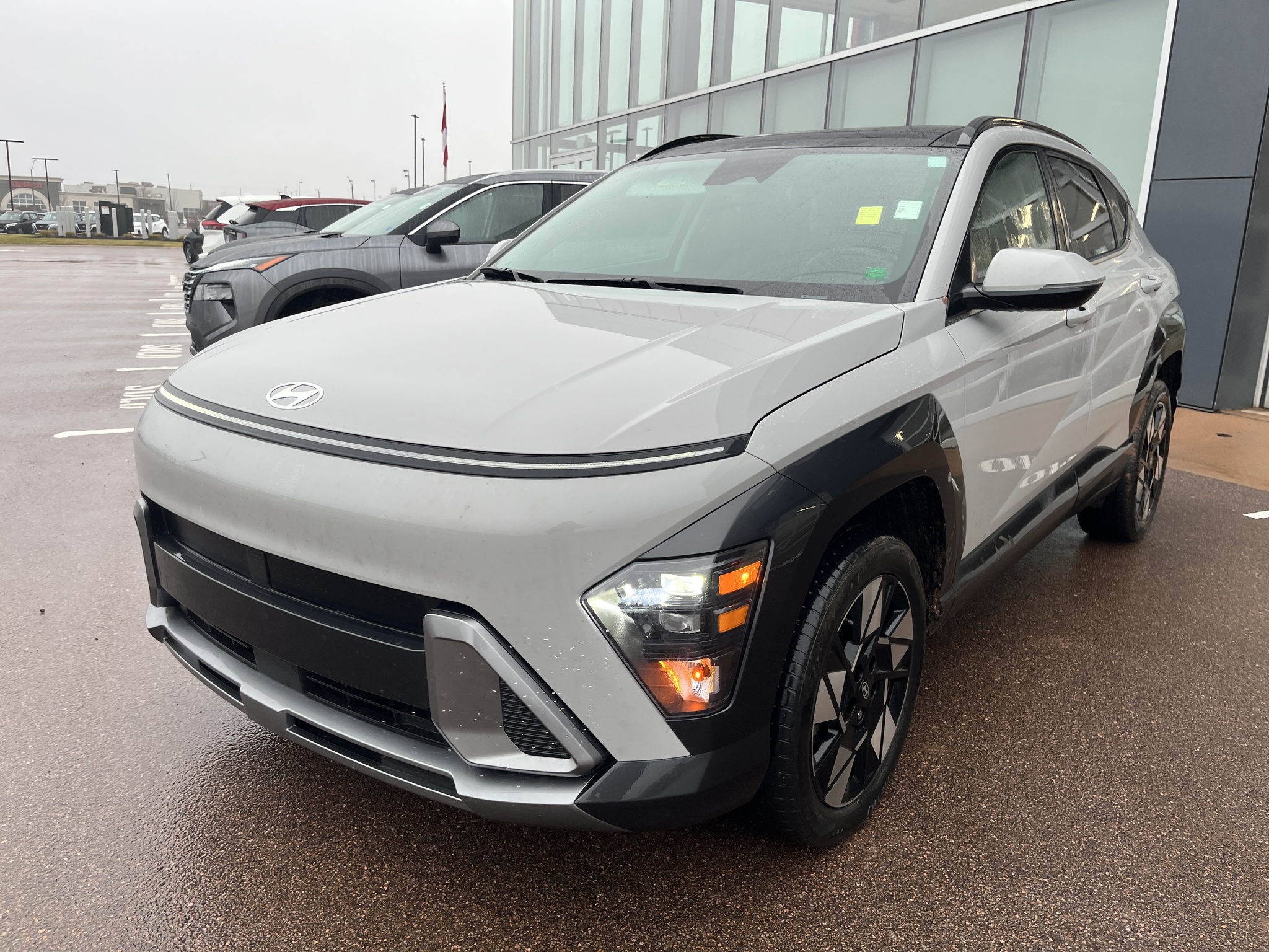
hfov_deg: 67.3
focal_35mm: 26
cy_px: 476
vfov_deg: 53.1
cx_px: 634
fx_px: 953
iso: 32
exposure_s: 1/100
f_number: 1.6
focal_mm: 5.1
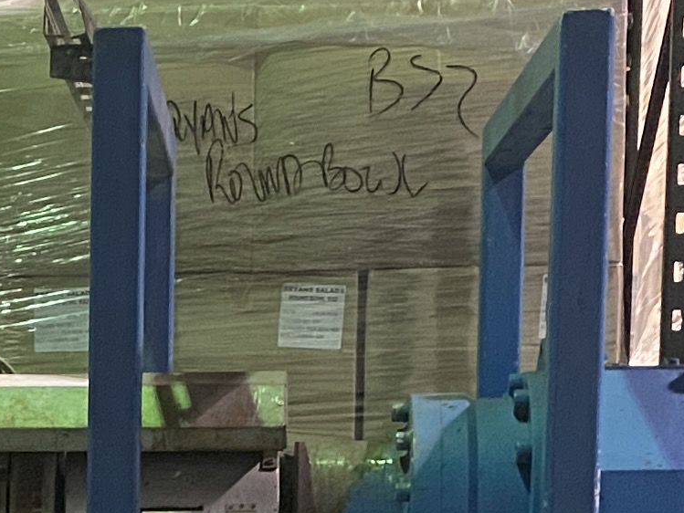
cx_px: -140
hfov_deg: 13.7
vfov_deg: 10.1
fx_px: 2767
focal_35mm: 140
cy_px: 881
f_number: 1.8
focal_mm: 4.25
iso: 640
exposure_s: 1/25
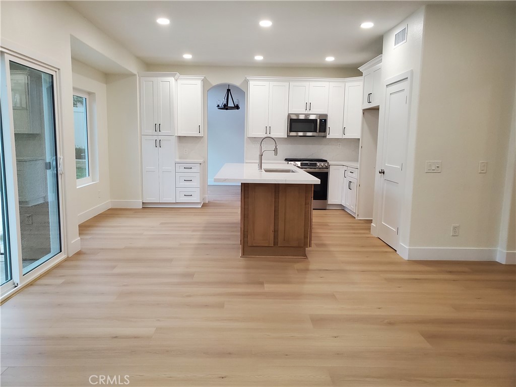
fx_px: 388
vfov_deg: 53.1
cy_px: 194
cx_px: 258
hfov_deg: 67.3
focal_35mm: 26
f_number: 2.4
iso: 320
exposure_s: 1/120
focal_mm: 4.3
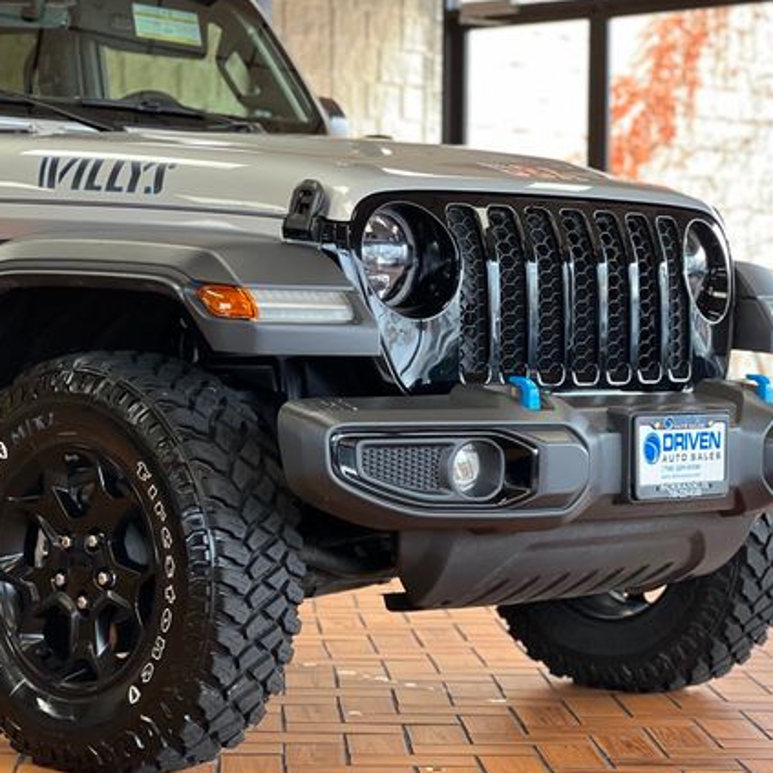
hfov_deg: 16.9
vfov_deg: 16.9
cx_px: 302
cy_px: 391
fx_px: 2602
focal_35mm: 103
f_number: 2.8
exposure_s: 1/40
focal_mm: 9
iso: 200
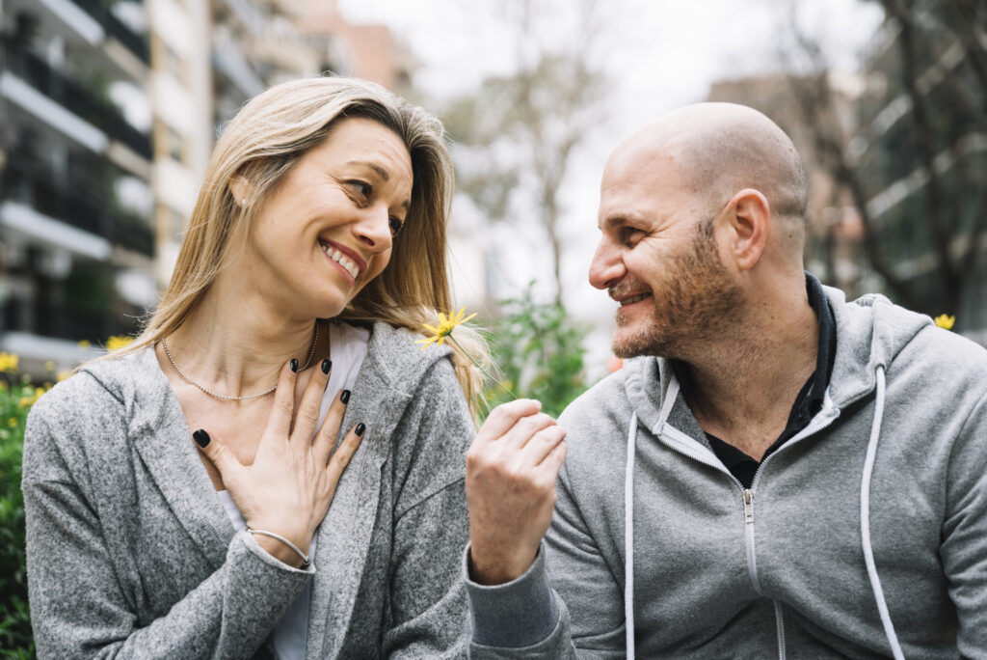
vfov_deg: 19.5
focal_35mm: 70
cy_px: 330
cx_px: 494
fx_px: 1920
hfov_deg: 28.8
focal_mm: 70
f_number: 3.5
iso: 250
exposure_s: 1/250
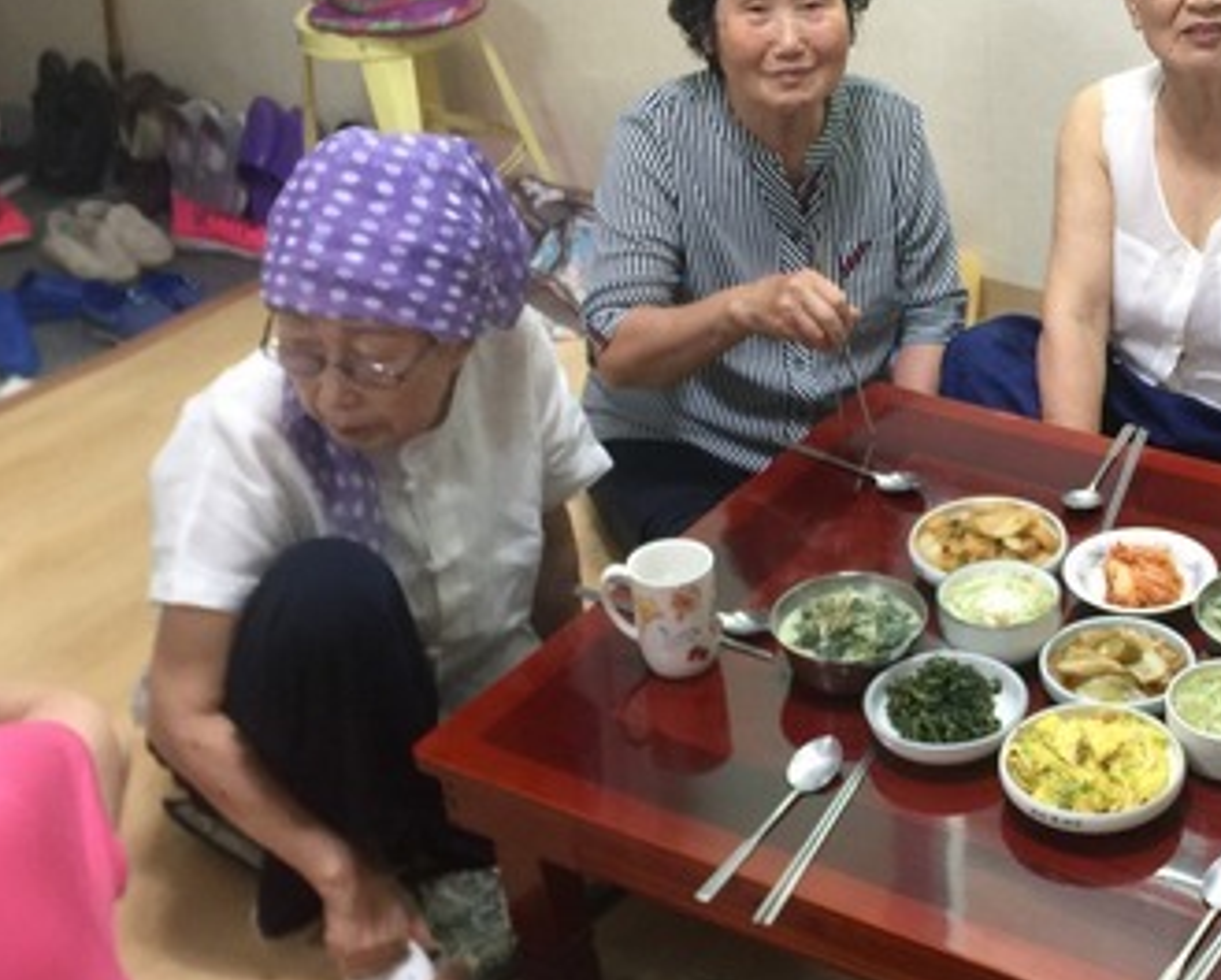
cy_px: 601
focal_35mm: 55
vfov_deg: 27.6
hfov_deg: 33.2
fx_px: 1990
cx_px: 972
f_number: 2.2
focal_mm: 4.15
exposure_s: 1/15
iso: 64
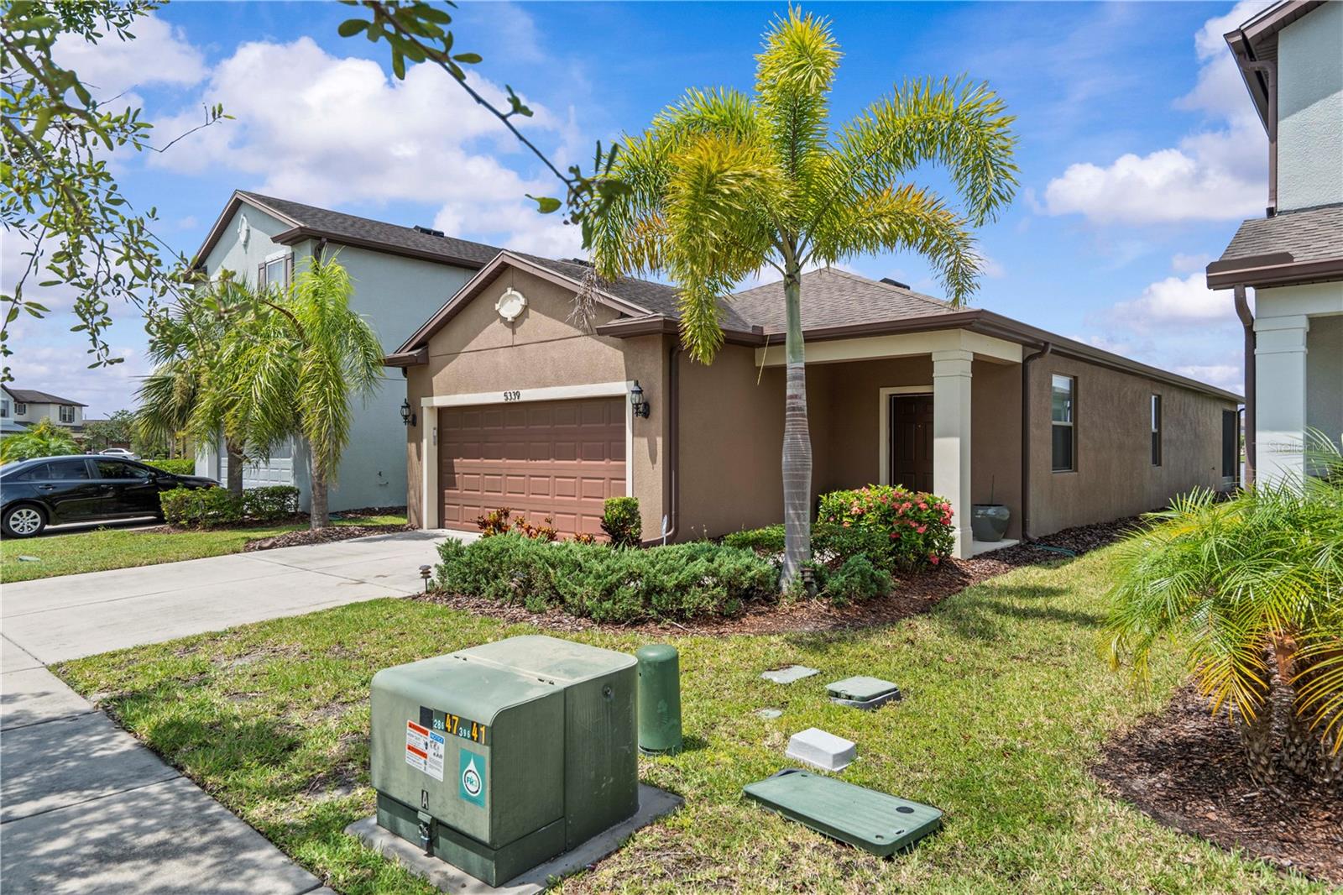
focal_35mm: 21
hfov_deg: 81.2
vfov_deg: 59.5
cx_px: 672
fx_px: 783
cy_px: 448
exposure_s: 1/160
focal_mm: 21
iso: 250
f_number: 8
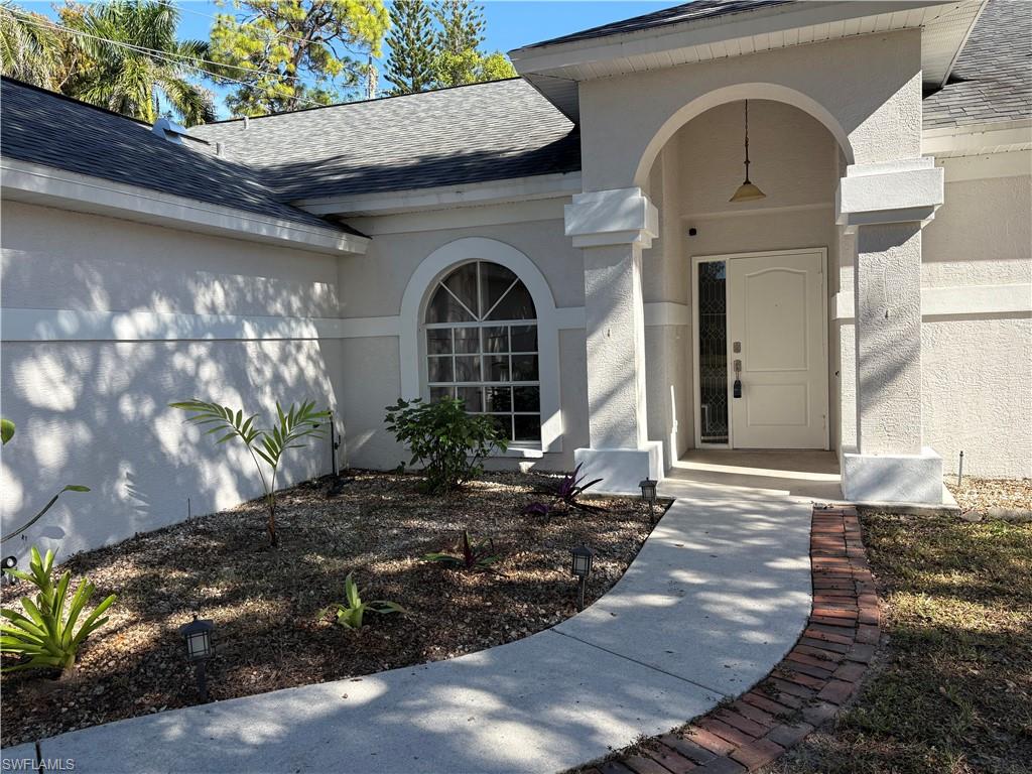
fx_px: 775
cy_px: 387
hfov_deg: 67.3
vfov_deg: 53.1
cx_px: 516
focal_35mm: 26
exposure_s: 1/1196
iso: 50
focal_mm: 5.96
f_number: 1.6
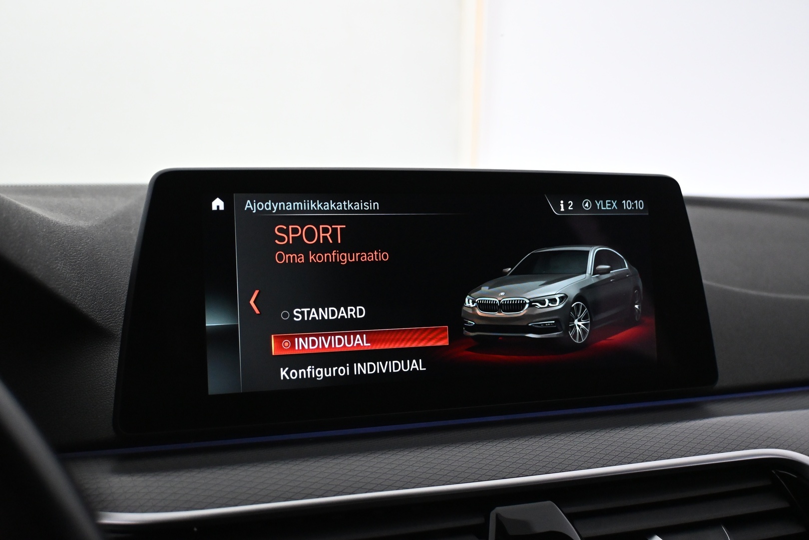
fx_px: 1011
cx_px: 404
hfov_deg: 43.6
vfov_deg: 29.9
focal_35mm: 45
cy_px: 270
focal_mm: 30
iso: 3200
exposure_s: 1/100
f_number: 4.8
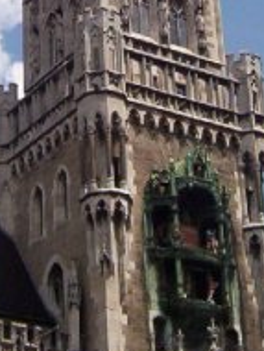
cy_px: 24
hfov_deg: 12.2
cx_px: 68
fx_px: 1228
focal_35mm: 121
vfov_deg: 16.0
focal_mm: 5.54
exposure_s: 1/1295
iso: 100
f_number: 5.24
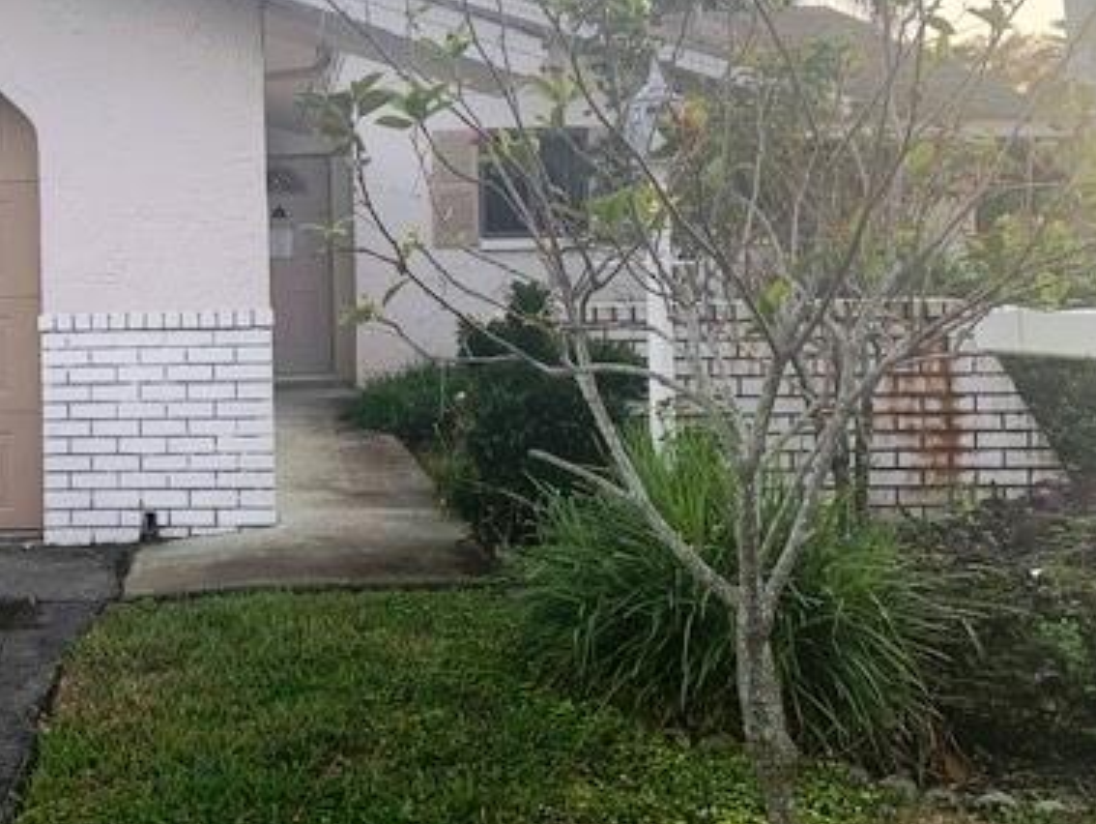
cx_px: 200
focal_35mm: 44
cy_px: 267
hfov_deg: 40.9
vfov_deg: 32.6
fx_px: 1394
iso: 50
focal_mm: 4.25
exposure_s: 1/121
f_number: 1.8
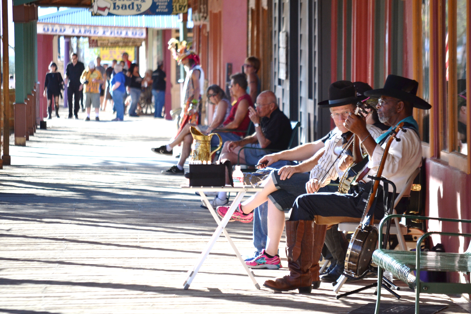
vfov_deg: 5.6
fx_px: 3238
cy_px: 157
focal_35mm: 248
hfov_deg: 8.3
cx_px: 236
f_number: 5.3
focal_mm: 165
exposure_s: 1/500
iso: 400
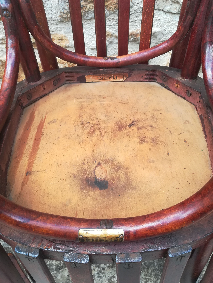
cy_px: 142
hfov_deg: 53.1
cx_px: 106
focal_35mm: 26
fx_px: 213
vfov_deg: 67.3
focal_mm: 3.83
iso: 80
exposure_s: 1/100
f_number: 2.2
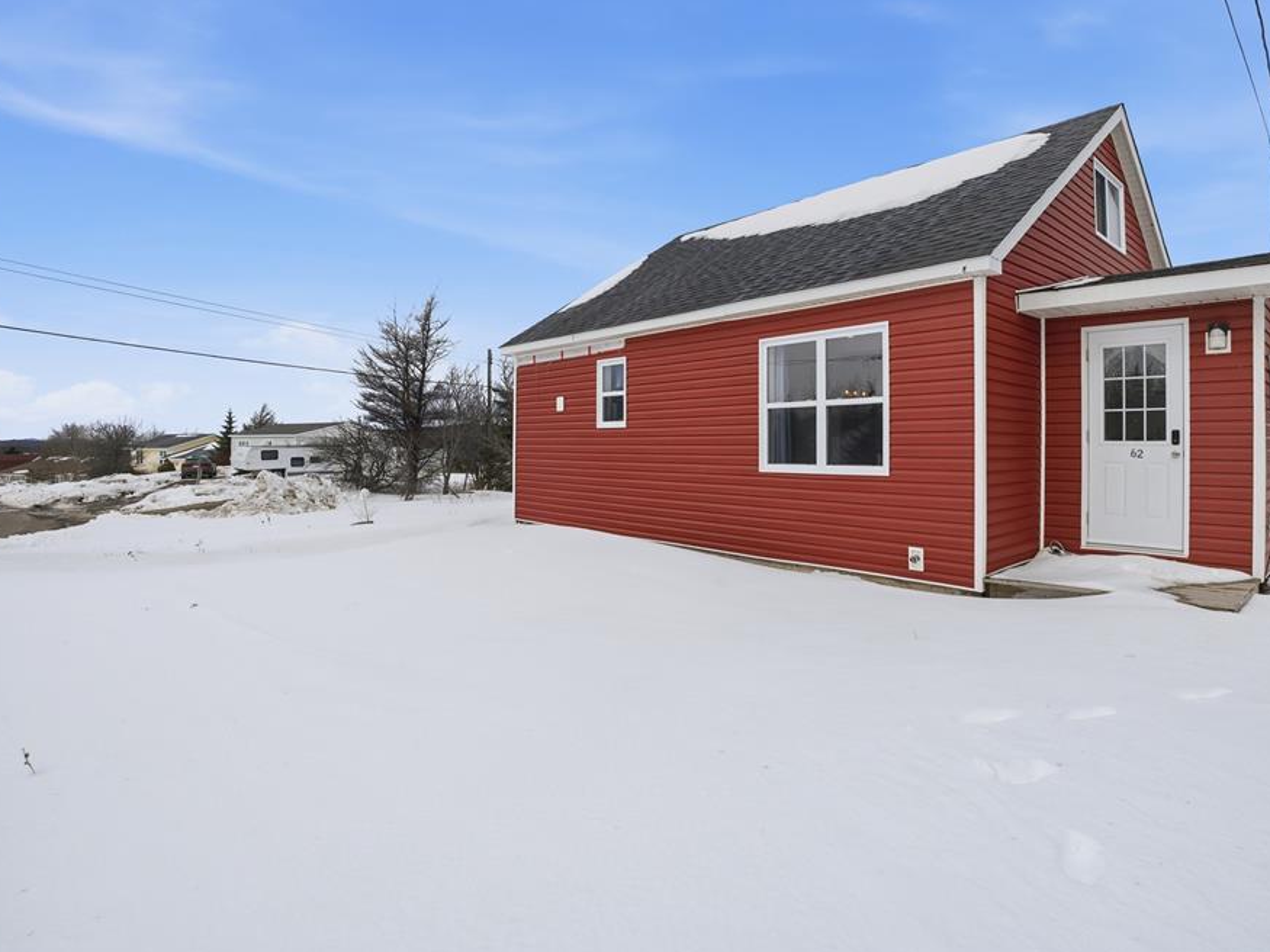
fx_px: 660
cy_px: 467
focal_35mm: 18
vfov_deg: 71.6
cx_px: 721
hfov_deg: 87.3
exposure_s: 1/2000
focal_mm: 16
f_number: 6.3
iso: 100
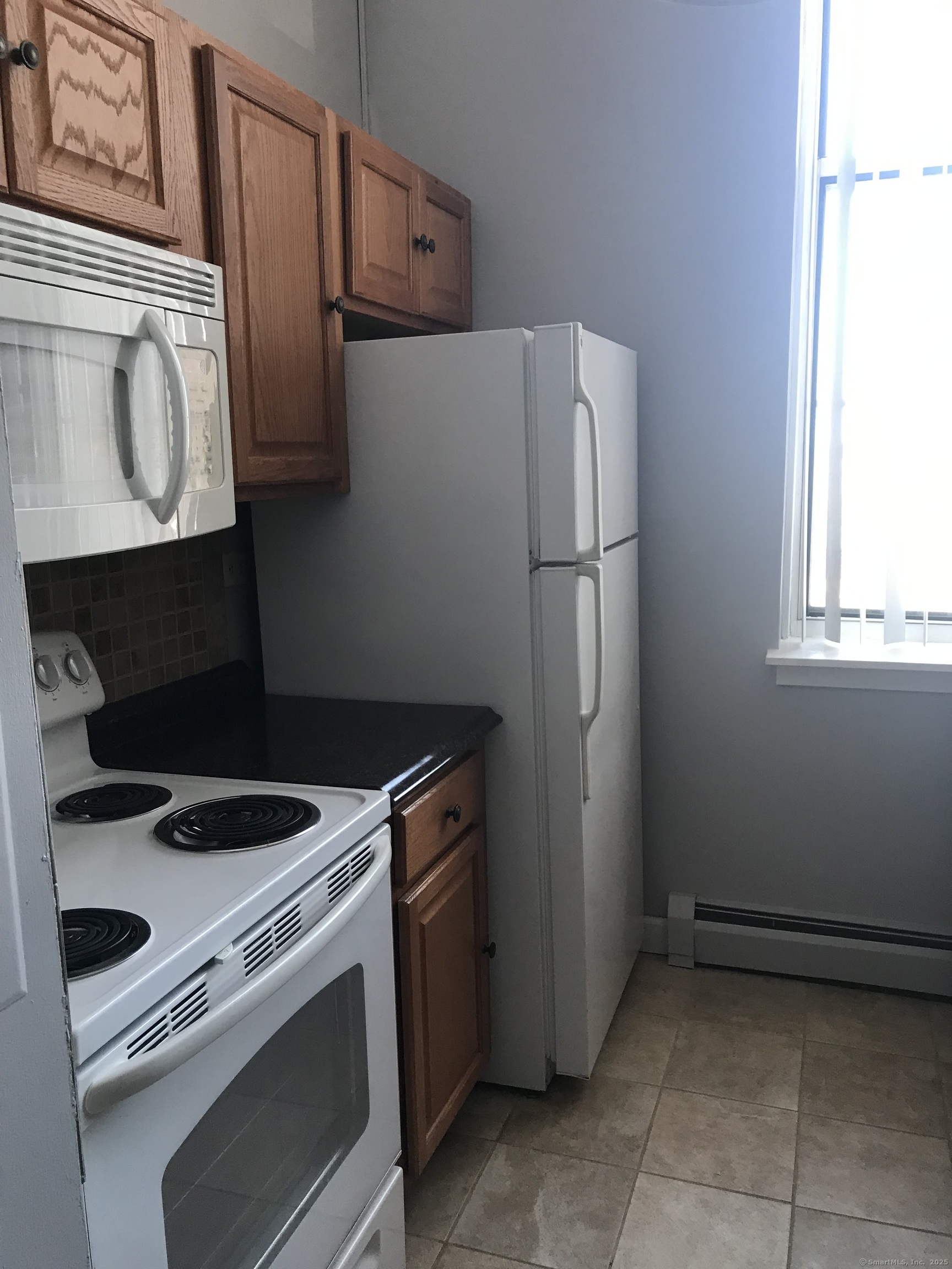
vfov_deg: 63.4
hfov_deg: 49.7
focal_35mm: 28
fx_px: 1027
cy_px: 634
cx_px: 476
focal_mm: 3.99
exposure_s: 1/24
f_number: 1.8
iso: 32
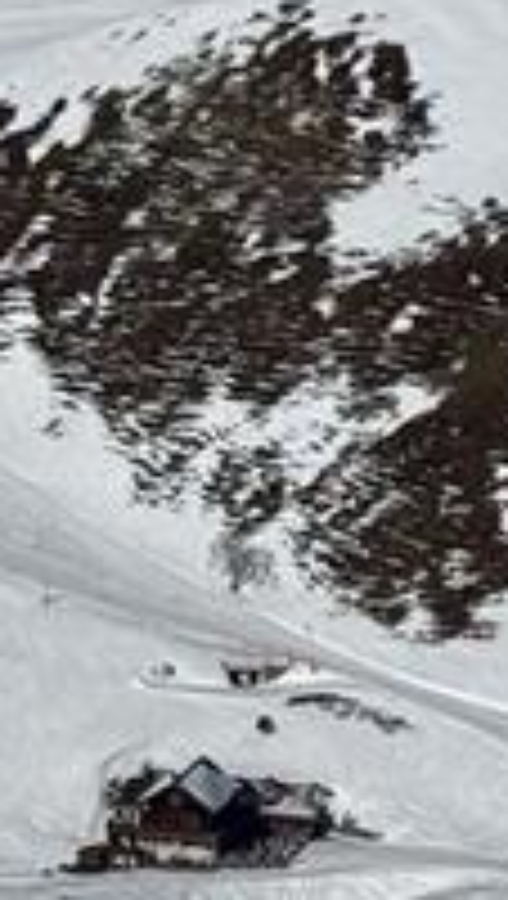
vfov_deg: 7.9
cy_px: -448
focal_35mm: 269
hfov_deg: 4.4
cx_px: -818
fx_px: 6420
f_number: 1.78
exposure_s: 1/15385
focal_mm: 6.76
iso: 64
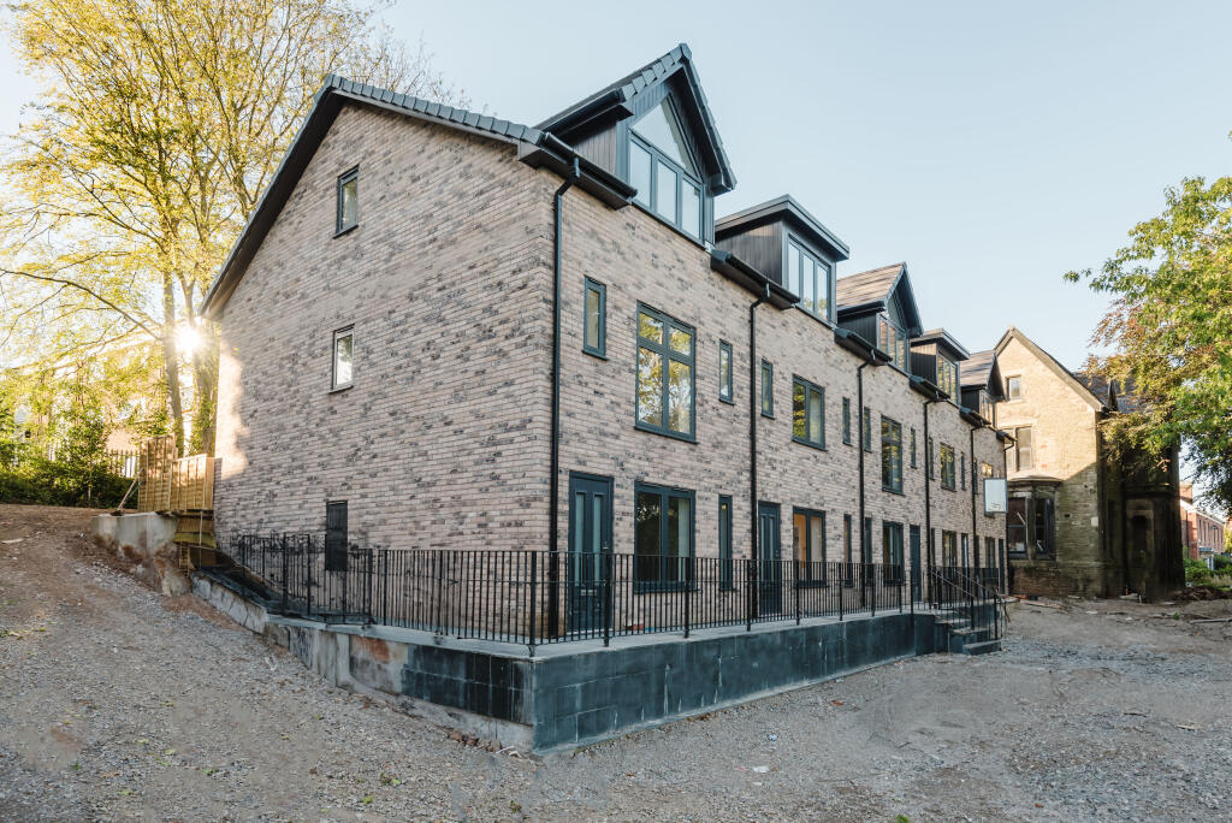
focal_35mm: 20
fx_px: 685
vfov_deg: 62.0
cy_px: 412
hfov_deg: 83.9
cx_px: 616
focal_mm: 20
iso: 100
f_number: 8
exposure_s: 1/60
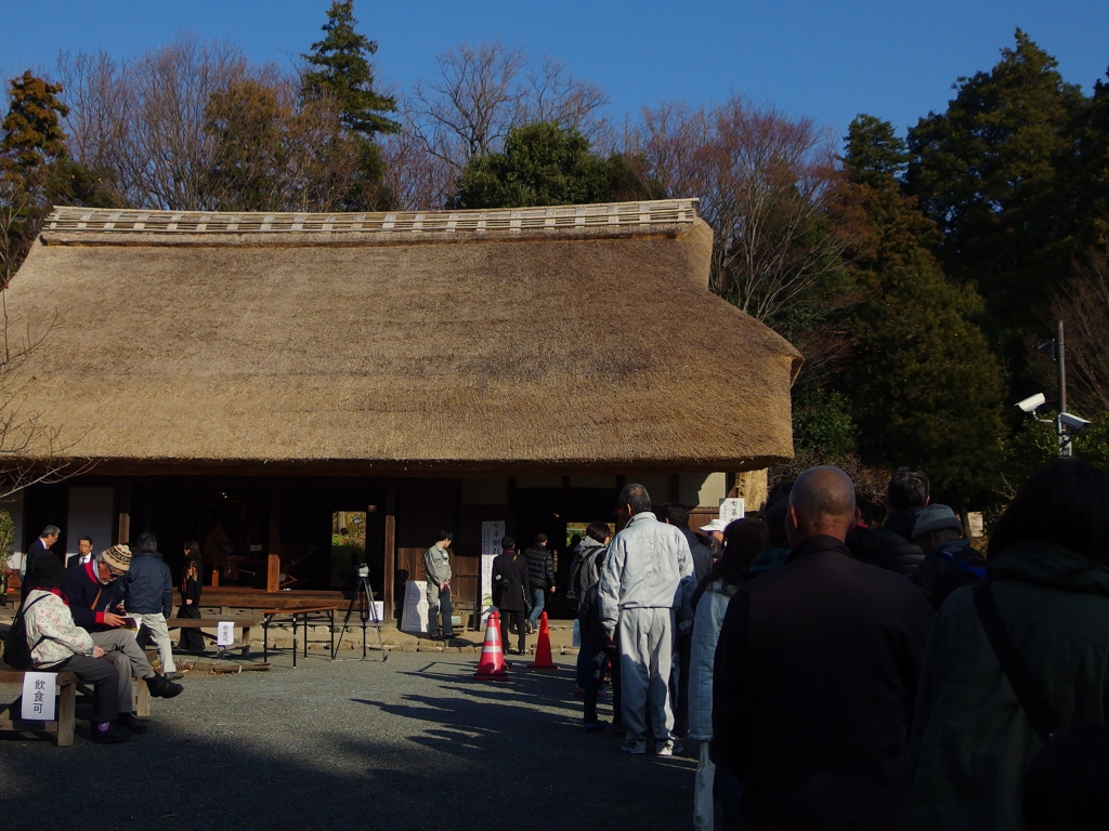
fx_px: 1217
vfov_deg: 37.7
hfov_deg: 49.0
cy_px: 416
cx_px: 554
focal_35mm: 38
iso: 200
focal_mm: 8.1
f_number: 2
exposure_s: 1/1250
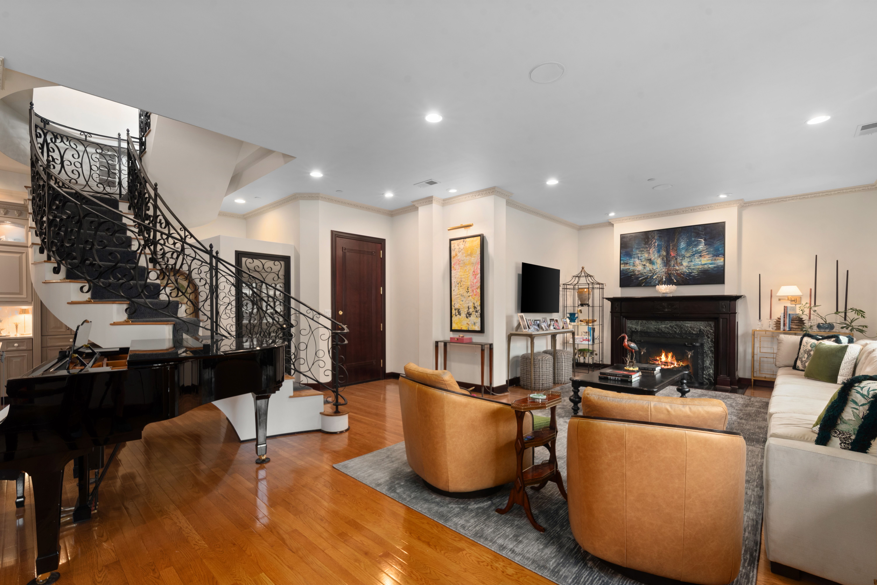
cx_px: 438
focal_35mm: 15
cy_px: 292
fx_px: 366
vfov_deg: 77.4
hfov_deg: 100.4
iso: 400
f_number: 7.1
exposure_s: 1/1.67
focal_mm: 15
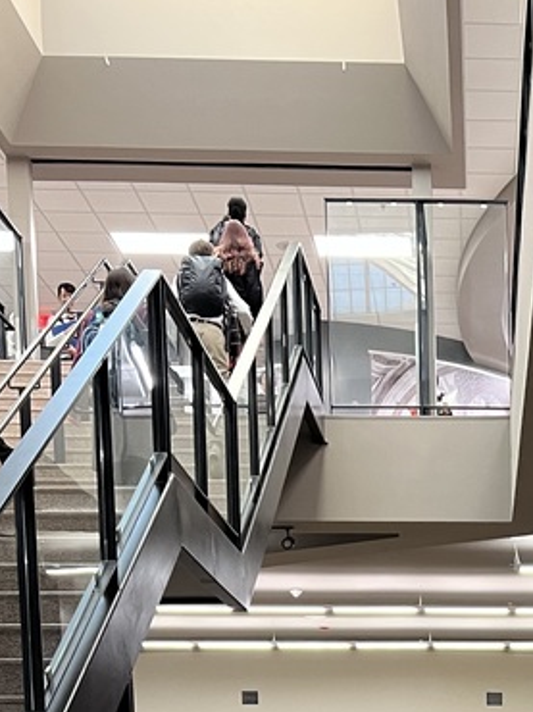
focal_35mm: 72
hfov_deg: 19.6
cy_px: 953
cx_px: 570
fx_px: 1480
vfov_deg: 23.5
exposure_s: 1/60
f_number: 1.5
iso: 160
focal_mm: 5.7
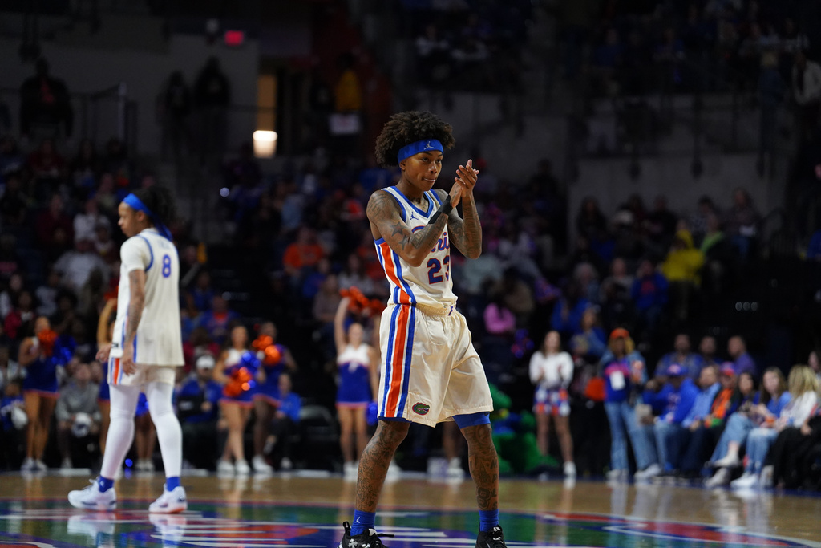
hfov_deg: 15.1
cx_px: 410
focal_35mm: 136
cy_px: 274
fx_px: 3102
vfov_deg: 10.1
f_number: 2.8
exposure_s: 1/2000
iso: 6400
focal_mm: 136
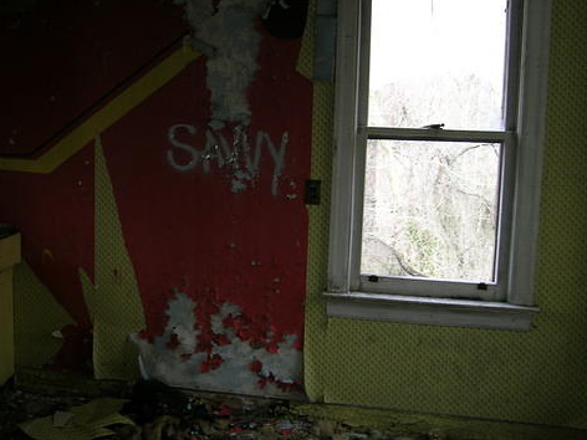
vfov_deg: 34.2
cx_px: 192
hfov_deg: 44.1
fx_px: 712
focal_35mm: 42
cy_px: 165
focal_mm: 6.5
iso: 50
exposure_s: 1/58.6
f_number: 3.3
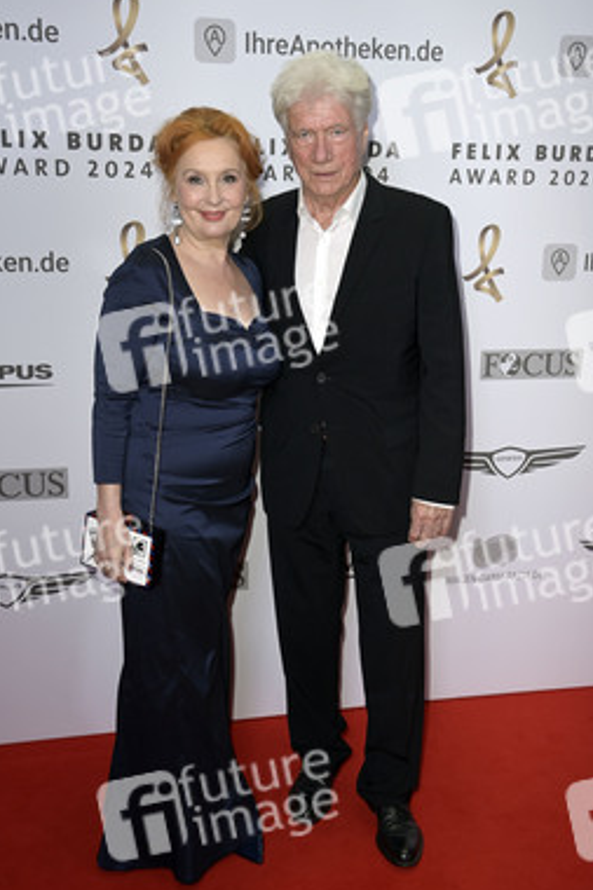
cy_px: 454
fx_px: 989
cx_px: 286
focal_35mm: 40
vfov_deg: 48.5
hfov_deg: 33.4
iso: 640
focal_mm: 38
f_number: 5.6
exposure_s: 1/200
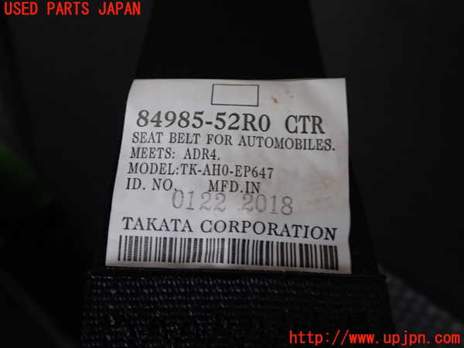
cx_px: 232
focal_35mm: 36
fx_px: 483
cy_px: 174
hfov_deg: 51.4
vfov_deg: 39.7
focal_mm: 6.37
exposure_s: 1/40
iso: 320
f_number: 3.5
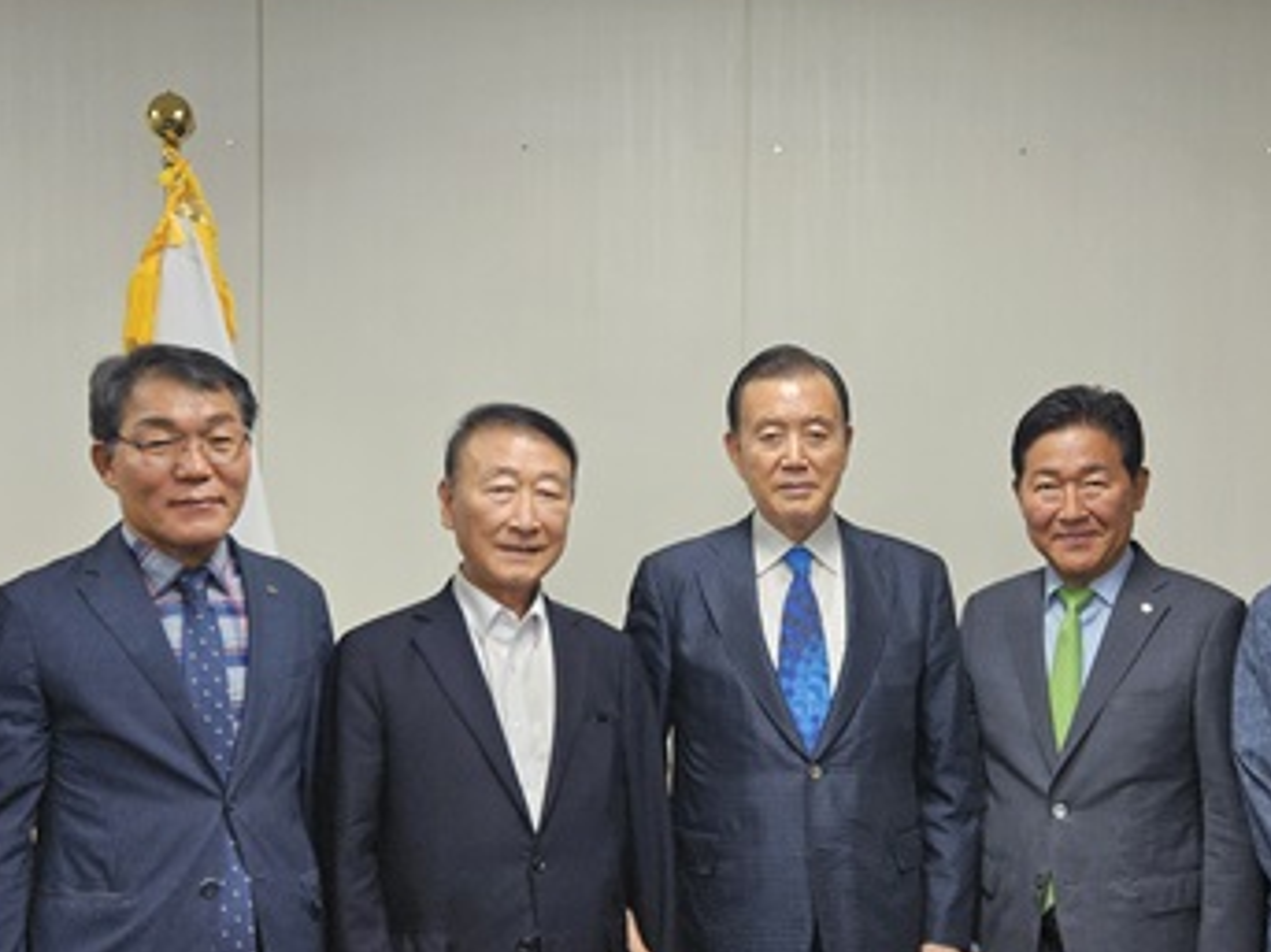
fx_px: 1725
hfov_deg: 40.3
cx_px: 745
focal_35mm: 47
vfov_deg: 30.9
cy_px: 509
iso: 100
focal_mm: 5.4
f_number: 1.8
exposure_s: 1/120
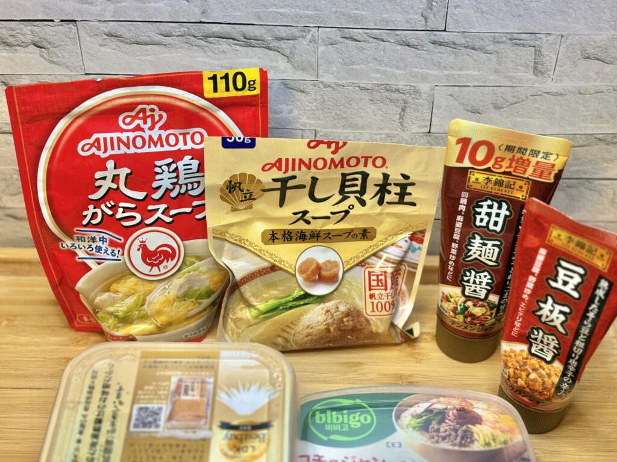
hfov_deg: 36.8
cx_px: 308
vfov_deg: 28.0
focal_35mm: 52
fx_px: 927
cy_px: 231
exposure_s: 1/60
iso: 80
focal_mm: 5.96
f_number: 1.6
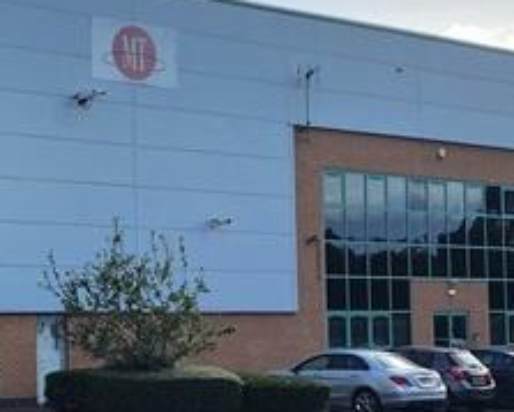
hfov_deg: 17.8
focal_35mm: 103
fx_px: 1569
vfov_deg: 15.0
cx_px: -74
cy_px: 249
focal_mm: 6.4
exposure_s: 1/1395
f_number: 1.8
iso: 12
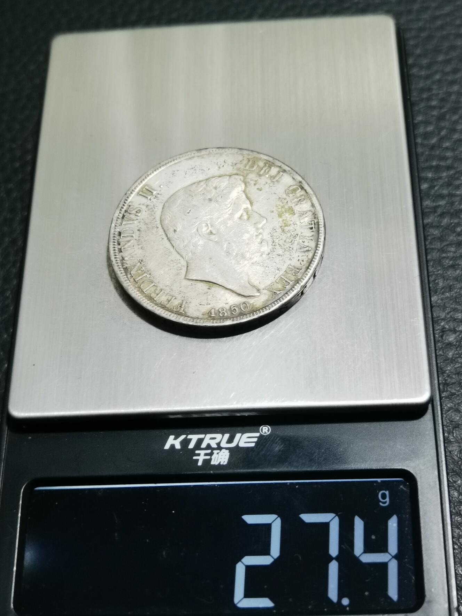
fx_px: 997
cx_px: 235
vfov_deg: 34.3
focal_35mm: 56
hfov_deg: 26.1
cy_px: 311
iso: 160
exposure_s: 1/100
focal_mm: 6.67
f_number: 1.9
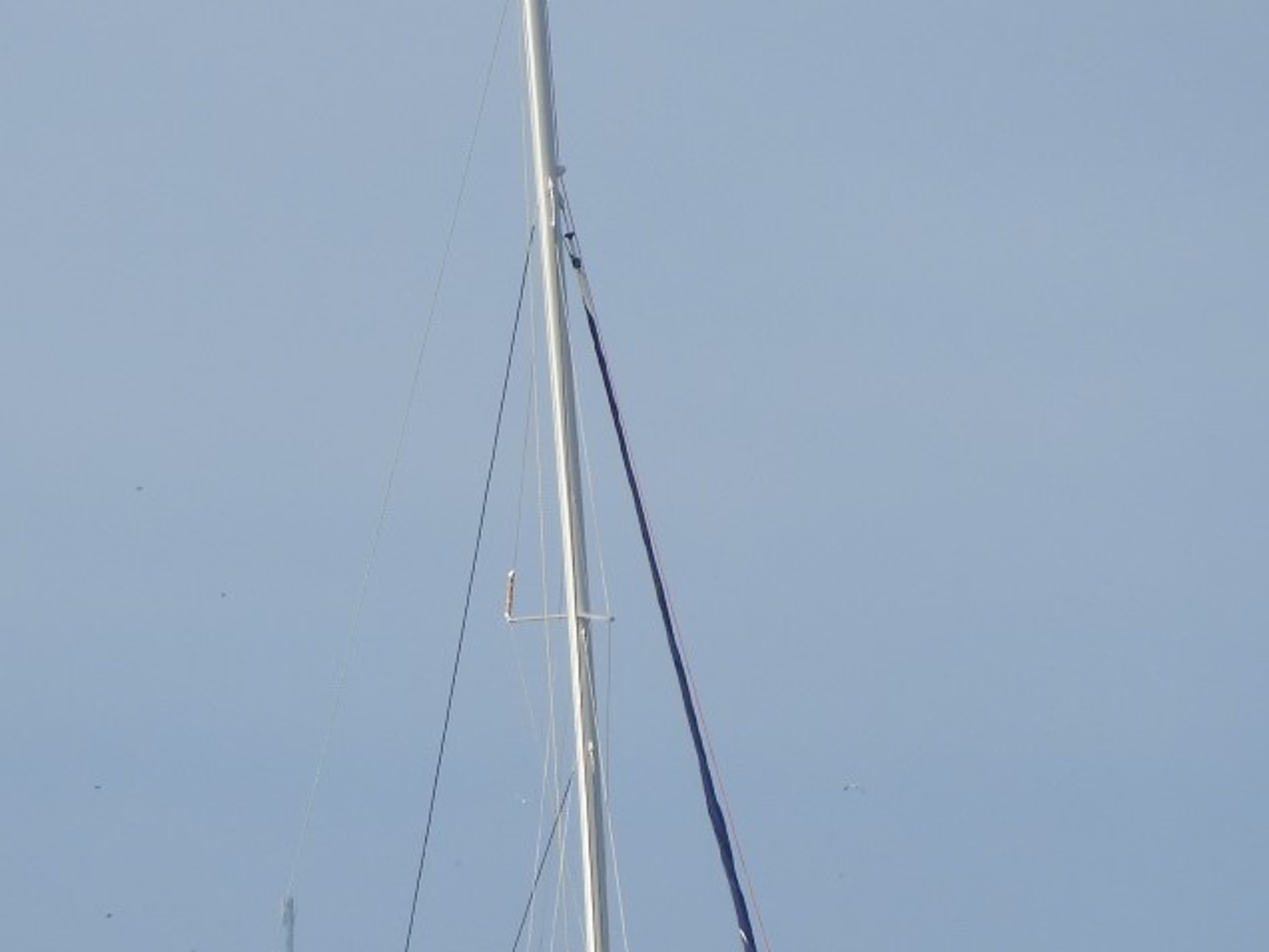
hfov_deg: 1.1
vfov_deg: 0.8
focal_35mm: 1812
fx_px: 66427
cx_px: 347
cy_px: 782
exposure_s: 1/500
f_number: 5.6
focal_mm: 143.3
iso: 100
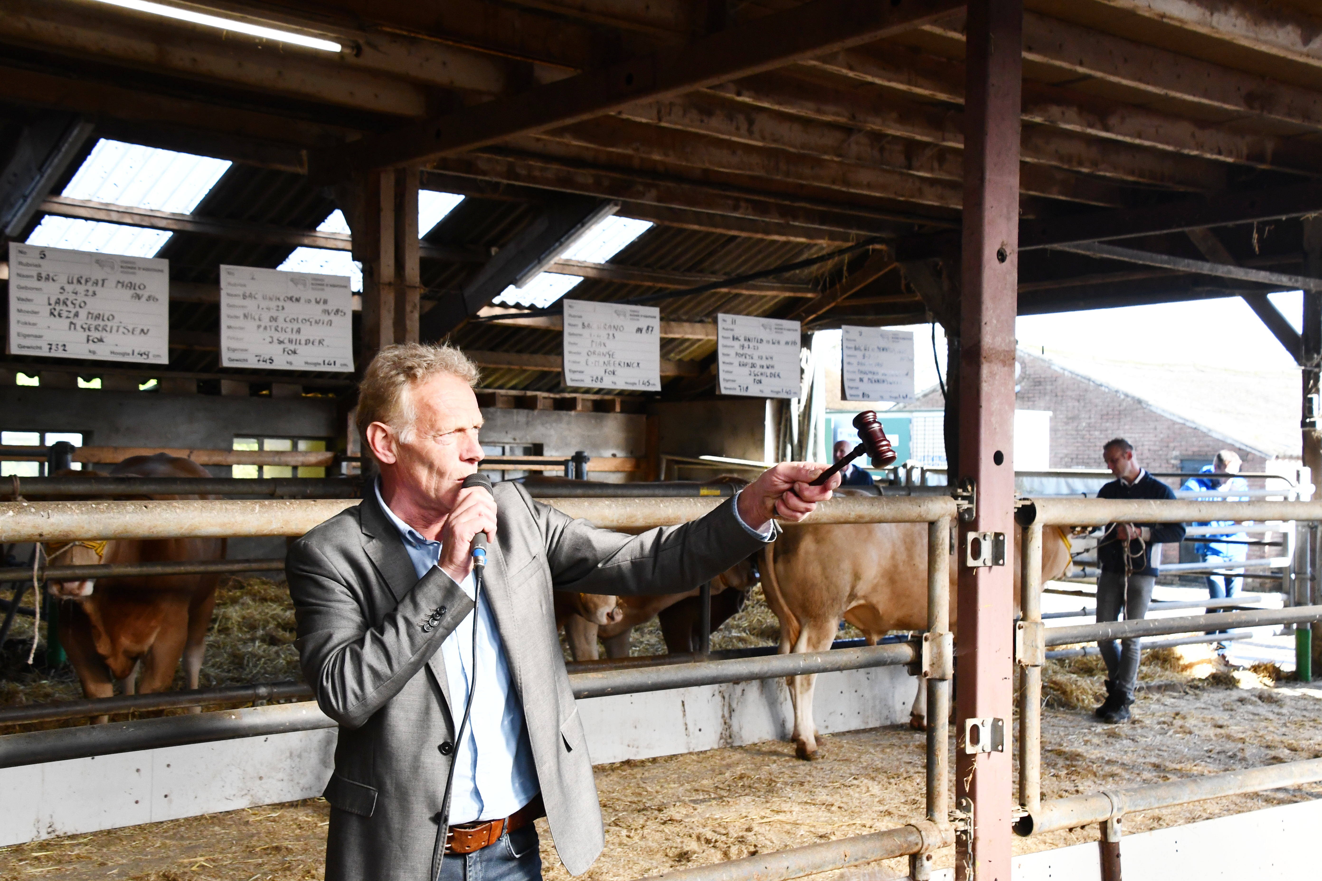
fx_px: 1652
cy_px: 440
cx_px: 661
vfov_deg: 29.9
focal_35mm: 45
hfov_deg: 43.6
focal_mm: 30
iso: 2000
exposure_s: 1/320
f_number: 9
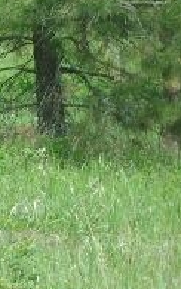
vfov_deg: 5.6
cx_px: -274
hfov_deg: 3.4
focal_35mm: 376
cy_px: -55
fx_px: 2965
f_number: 6.6
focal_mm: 19.6
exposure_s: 1/100
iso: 80
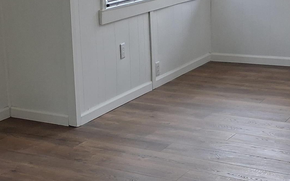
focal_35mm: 80
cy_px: 72
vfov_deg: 16.3
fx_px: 632
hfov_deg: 25.7
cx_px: 104
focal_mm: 3.98
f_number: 1.8
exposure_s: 1/100
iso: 80
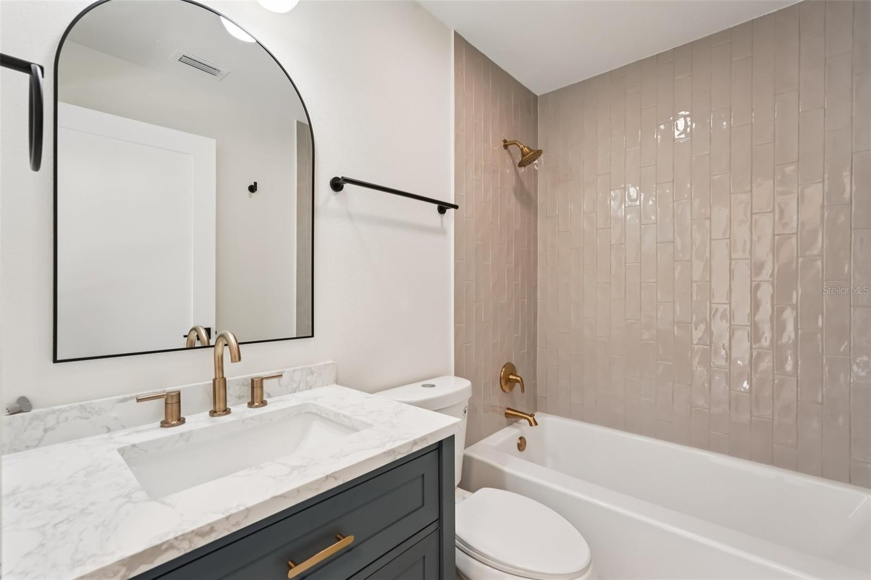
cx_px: 436
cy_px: 290
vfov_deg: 73.7
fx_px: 387
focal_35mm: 16
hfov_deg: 96.7
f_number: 8
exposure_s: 1/30
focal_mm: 16
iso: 400
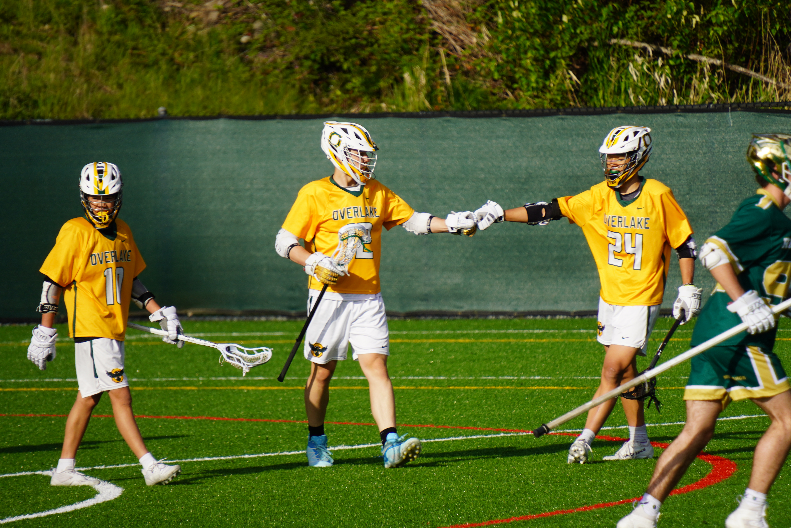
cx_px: 396
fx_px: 9129
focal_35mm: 416
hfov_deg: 5.0
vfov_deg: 3.3
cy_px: 264
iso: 100
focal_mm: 277
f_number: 6.3
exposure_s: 1/500
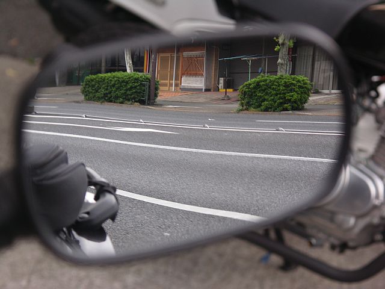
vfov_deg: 12.1
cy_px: 144
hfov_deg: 16.1
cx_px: 192
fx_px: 1357
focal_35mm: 122
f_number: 3.2
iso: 100
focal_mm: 31.6
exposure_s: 1/100
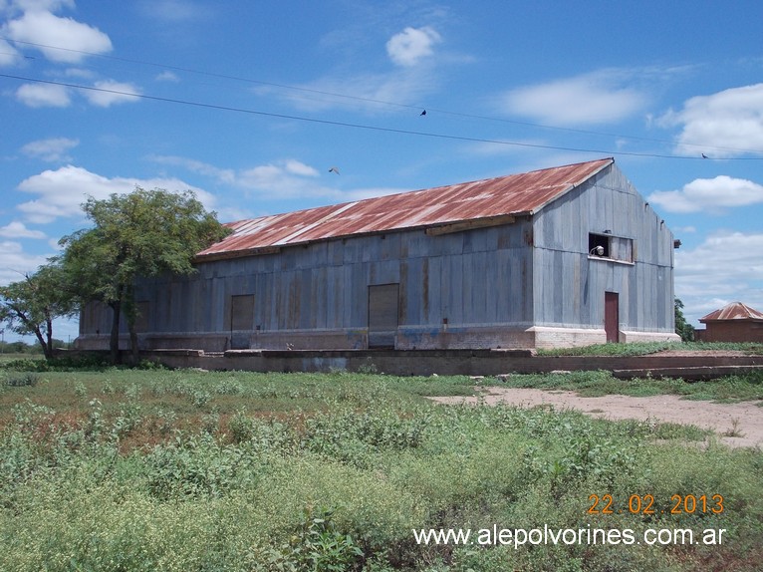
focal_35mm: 43
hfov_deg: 43.9
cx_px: 382
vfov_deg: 33.6
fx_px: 948
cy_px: 286
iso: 80
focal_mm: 6.1
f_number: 6.5
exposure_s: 1/320
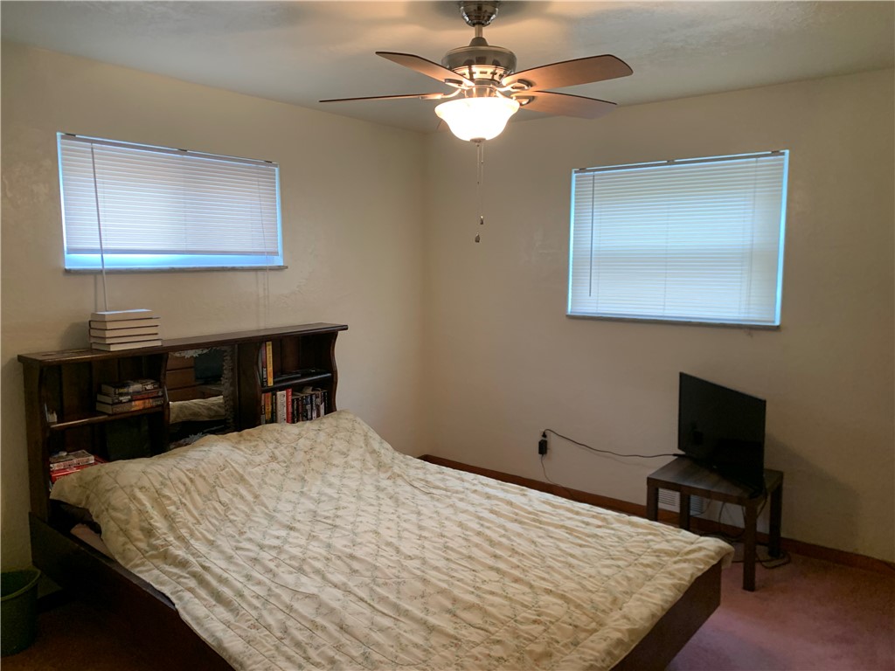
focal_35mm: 26
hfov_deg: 67.3
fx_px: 672
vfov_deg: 53.1
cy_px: 336
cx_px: 448
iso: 125
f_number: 1.8
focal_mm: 4.25
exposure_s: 1/60
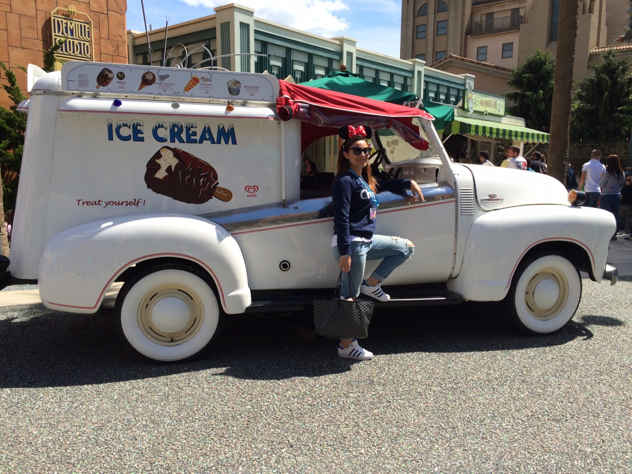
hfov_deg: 61.7
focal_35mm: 29
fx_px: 529
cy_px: 237
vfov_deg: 48.2
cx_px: 316
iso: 32
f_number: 2.2
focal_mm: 4.15
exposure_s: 1/1414
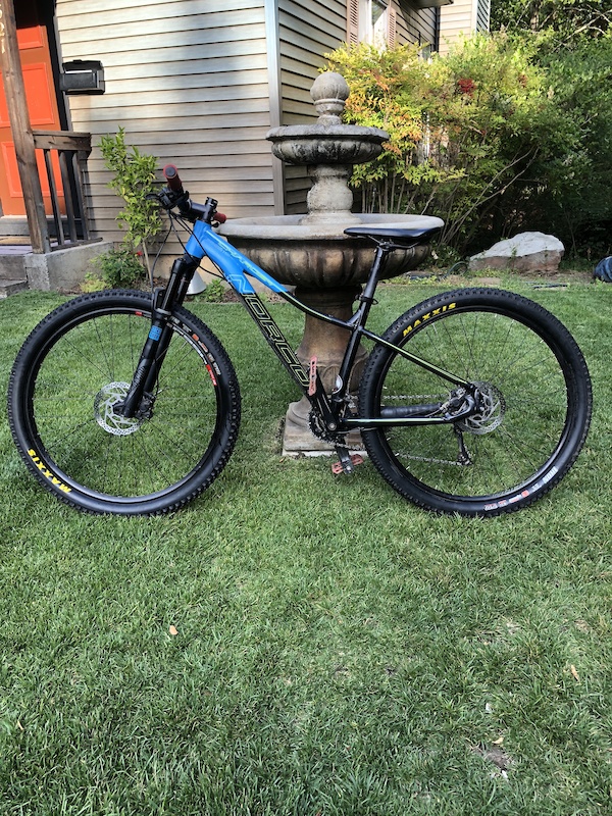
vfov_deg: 63.4
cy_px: 408
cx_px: 306
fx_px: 660
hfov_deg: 49.7
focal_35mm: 28
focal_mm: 3.99
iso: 32
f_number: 1.8
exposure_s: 1/120
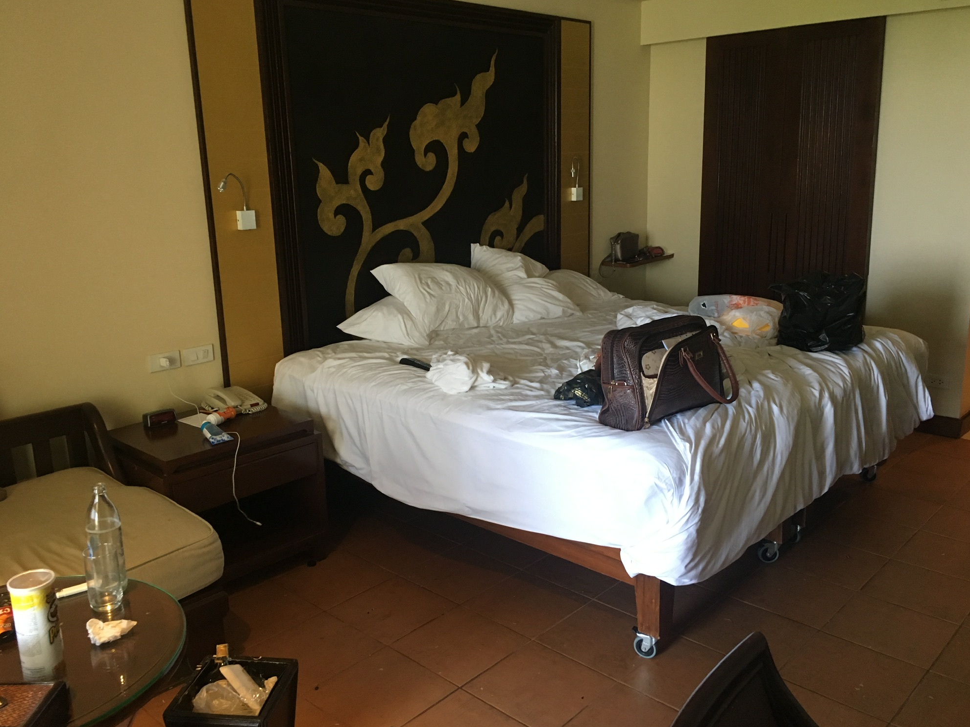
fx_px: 841
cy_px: 356
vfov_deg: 46.8
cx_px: 493
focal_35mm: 30
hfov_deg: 60.0
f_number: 2.2
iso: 160
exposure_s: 1/33
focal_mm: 4.15
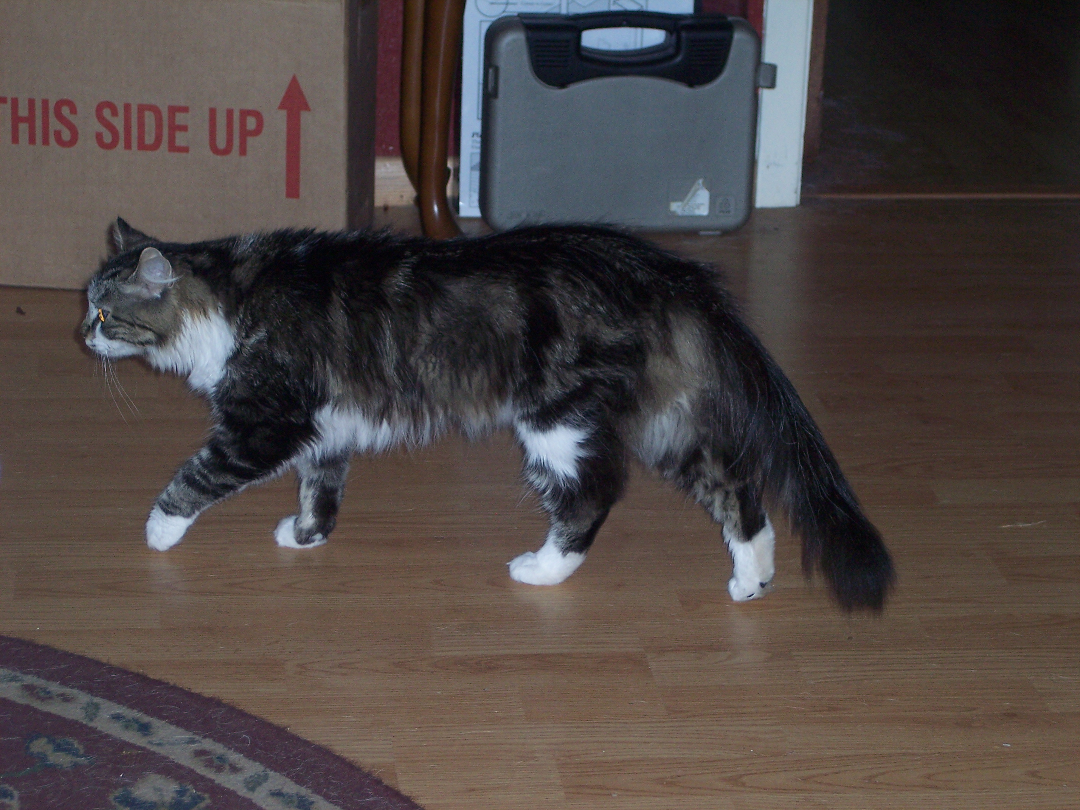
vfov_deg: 14.2
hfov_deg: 18.9
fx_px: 3245
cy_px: 405
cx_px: 540
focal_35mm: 104
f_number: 4.8
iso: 140
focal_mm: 21.3
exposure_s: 1/125
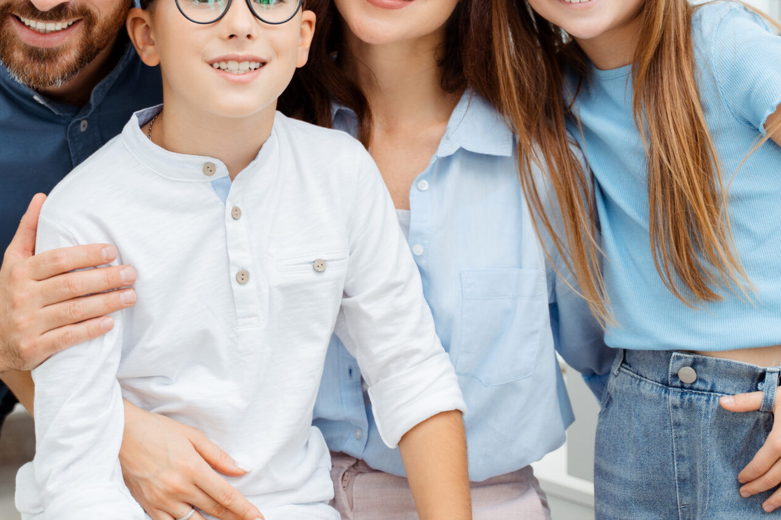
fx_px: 1909
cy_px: 134
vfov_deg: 15.5
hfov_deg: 23.1
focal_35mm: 88
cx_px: 301
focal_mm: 54
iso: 250
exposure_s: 1/160
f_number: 2.8
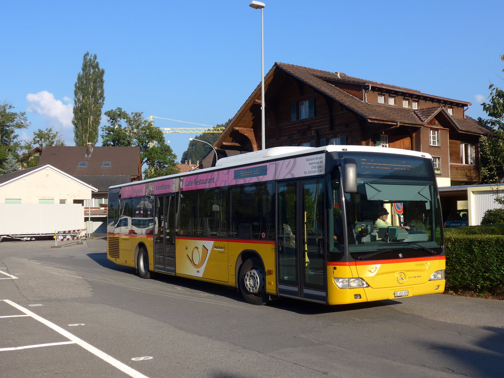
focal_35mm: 39
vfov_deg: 36.8
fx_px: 568
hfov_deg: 47.9
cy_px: 189
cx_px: 252
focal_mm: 8
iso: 80
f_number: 2.8
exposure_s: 1/1300
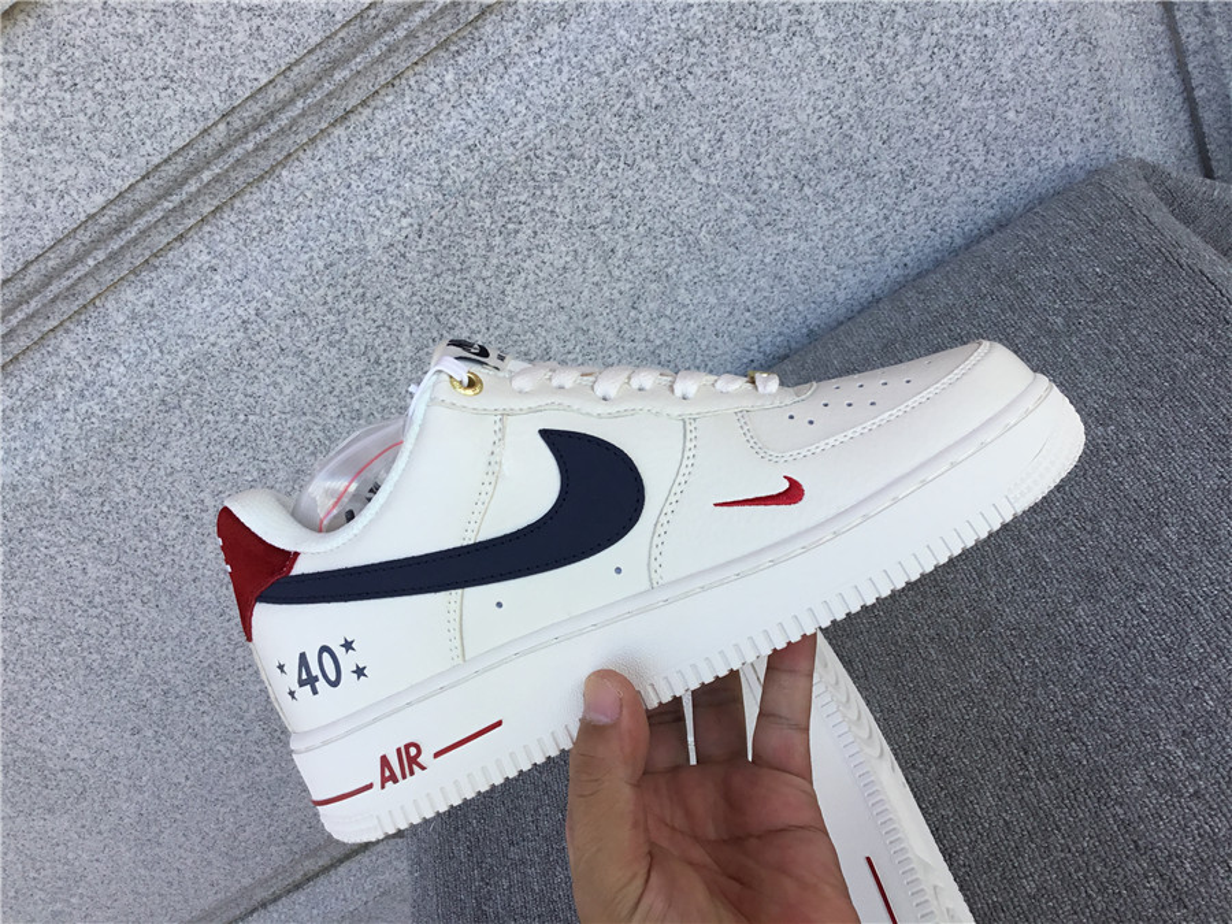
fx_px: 1103
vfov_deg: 45.4
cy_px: 462
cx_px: 616
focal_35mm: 31
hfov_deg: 58.4
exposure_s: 1/301
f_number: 2.4
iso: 25
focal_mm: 3.3
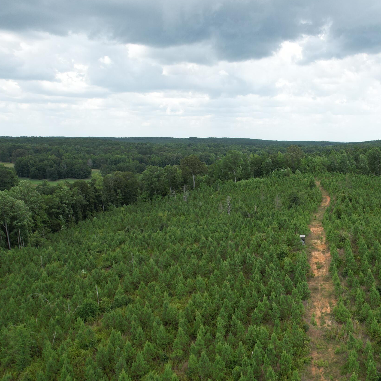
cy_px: 225
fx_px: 423
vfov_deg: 48.2
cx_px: 314
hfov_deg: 45.6
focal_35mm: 34
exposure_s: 1/725
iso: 100
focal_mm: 8.38
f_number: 2.8
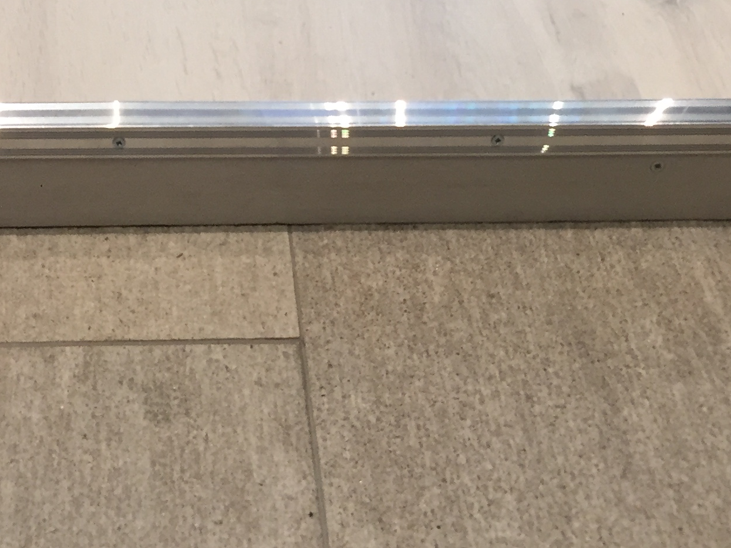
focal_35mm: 76
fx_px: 1605
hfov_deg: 25.5
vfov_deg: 19.2
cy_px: 109
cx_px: 252
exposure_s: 1/33
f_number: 2.2
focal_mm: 4.15
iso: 100
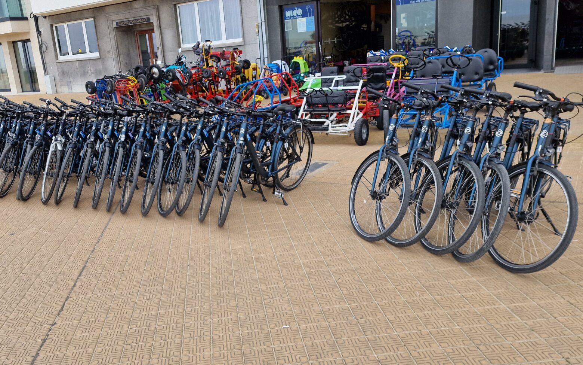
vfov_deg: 39.4
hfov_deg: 59.0
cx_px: 222
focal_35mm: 32
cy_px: 180
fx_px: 508
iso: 50
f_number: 1.8
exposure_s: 1/212
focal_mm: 6.4
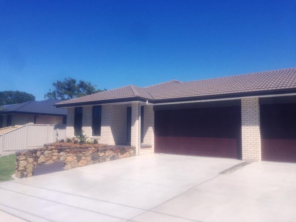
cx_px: 148
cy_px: 111
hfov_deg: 61.7
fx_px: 248
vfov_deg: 48.2
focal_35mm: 29
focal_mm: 4.15
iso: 32
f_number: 2.2
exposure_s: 1/2475
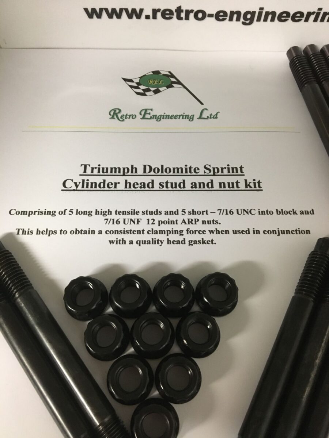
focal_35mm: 29
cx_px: 164
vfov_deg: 61.7
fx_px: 367
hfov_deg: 48.2
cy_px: 219
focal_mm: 4.15
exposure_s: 1/33
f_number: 2.2
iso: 200
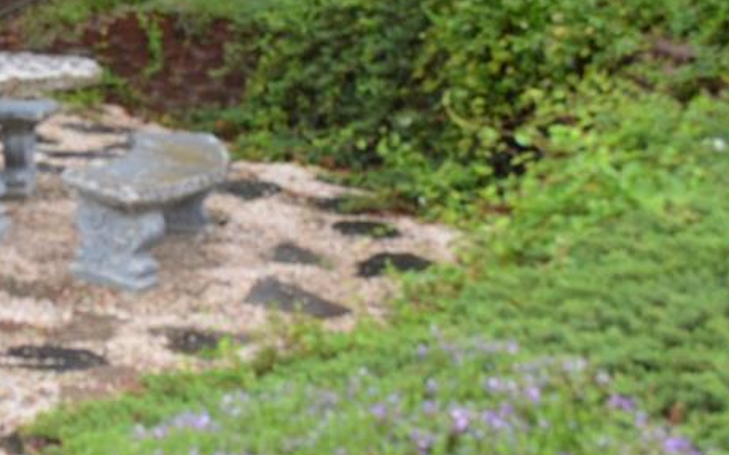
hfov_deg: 24.3
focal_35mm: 82
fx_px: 1629
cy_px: 102
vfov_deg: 15.8
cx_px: 37
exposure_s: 1/125
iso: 400
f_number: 5.6
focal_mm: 24
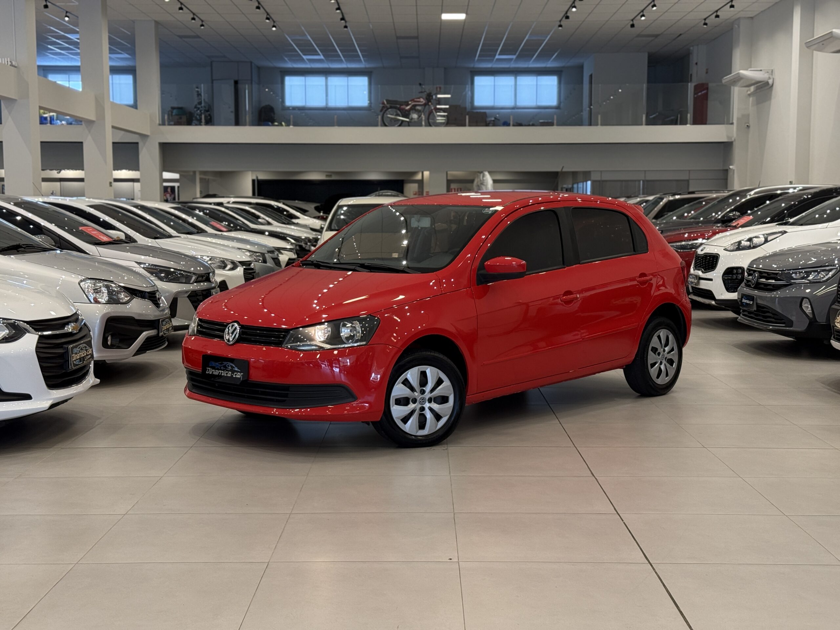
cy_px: 315
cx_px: 420
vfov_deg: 30.3
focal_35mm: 48
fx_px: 1165
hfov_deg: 39.7
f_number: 1.78
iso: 160
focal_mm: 6.76
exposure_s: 1/60
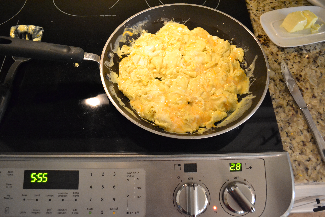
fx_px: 244
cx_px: 162
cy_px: 108
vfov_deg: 47.9
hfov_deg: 67.4
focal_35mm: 27
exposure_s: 1/40
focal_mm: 18
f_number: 3.5
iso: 3200
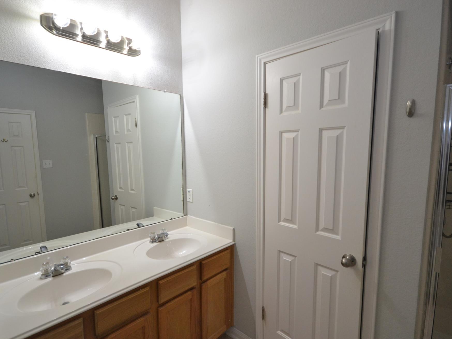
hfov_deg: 85.9
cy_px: 172
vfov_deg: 69.9
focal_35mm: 19
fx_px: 242
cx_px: 211
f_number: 4.2
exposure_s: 1/60
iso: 720
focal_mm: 11
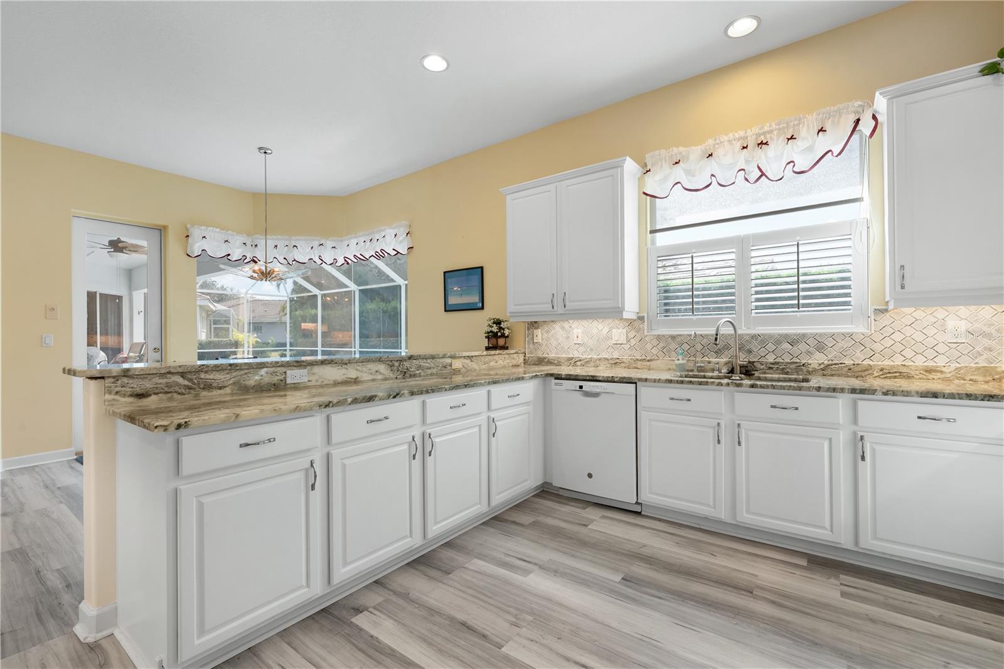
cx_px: 502
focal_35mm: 16
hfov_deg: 96.7
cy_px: 334
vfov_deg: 73.7
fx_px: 446
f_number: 8
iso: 400
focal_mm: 16
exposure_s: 1/20
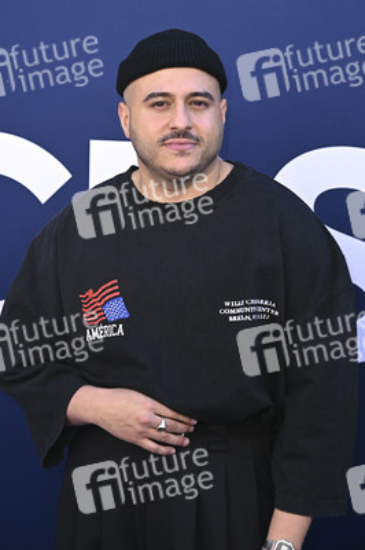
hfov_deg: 16.6
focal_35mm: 82
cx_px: 182
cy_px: 275
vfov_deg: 24.8
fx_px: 1249
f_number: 6.3
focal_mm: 82
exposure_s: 1/200
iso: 320
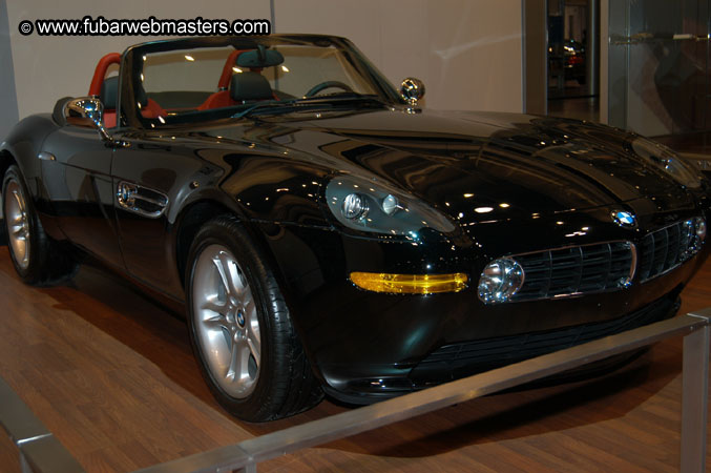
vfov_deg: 28.0
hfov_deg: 41.1
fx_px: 947
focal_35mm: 48
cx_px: 356
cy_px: 236
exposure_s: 1/60
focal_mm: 32
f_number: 5
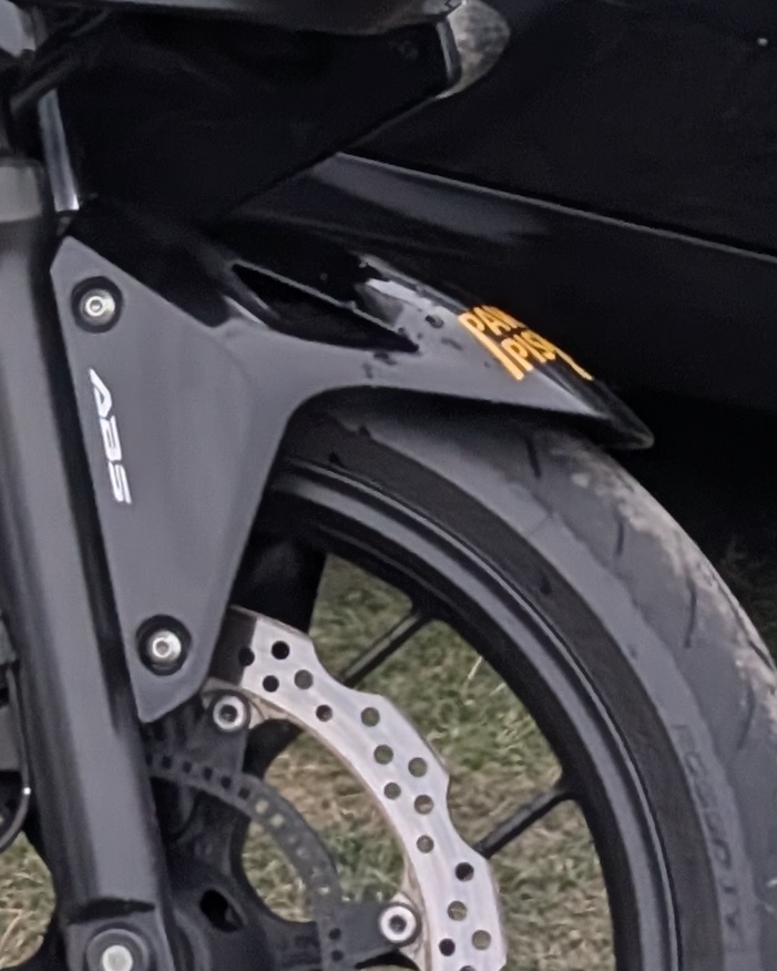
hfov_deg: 6.8
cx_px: -504
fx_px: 6409
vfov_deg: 8.5
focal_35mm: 223
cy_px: -482
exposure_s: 1/1079
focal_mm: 6.9
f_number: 1.68
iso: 394
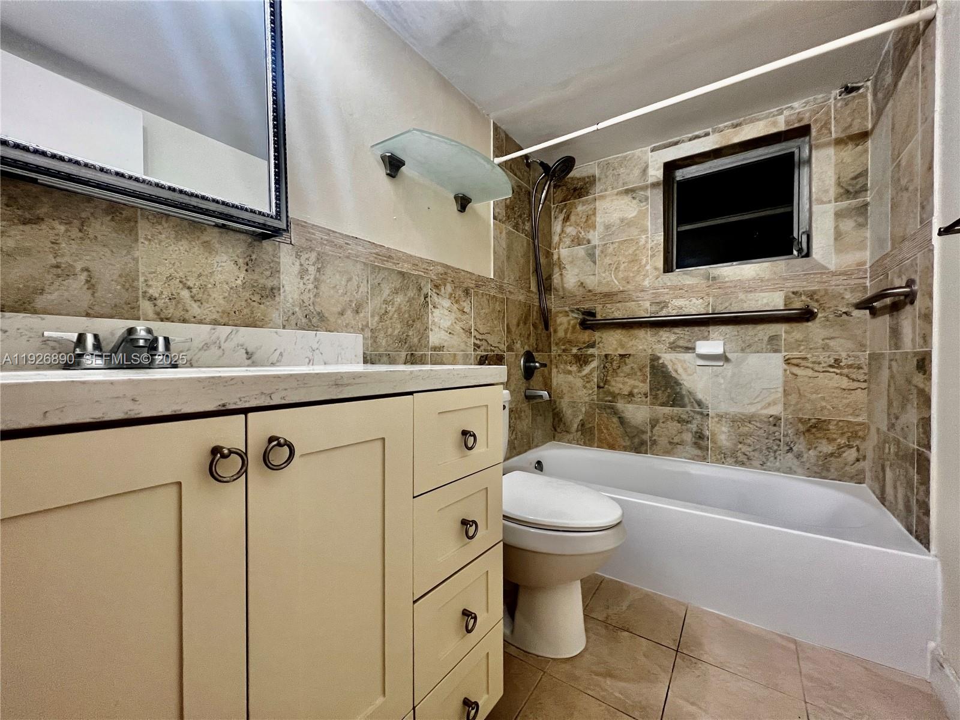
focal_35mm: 13
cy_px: 360
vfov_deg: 89.9
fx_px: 361
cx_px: 480
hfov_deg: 106.2
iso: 200
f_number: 1.8
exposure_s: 1/120
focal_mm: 1.57
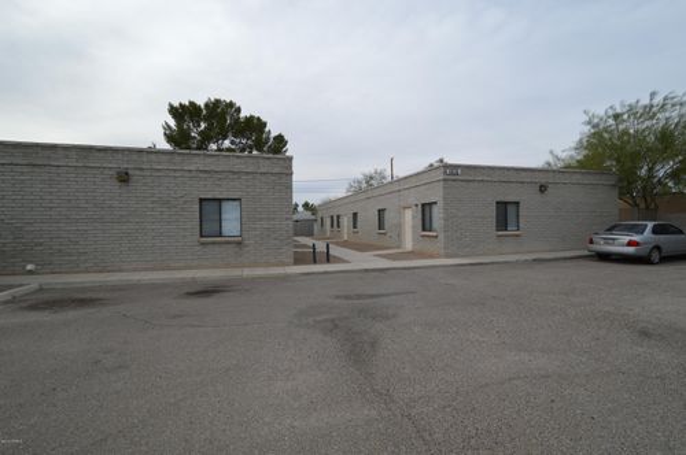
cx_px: 343
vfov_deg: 77.2
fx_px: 285
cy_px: 228
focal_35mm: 15
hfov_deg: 100.5
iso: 100
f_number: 8
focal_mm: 10
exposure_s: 1/250
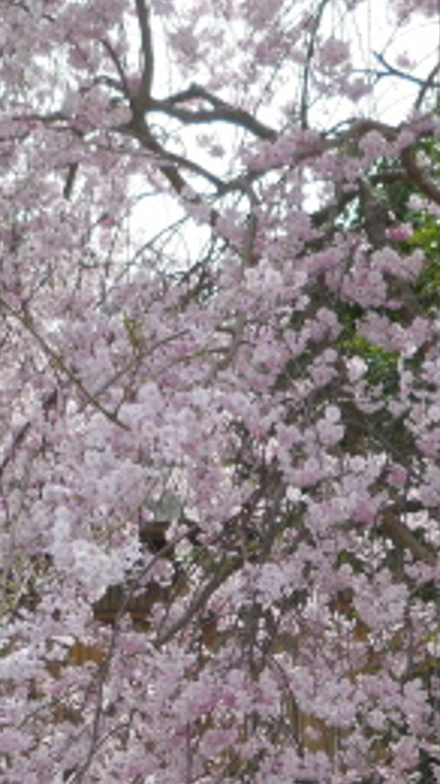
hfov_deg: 9.4
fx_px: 2658
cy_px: 733
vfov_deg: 16.5
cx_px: 454
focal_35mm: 128
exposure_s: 1/320
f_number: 4.5
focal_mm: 11
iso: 125
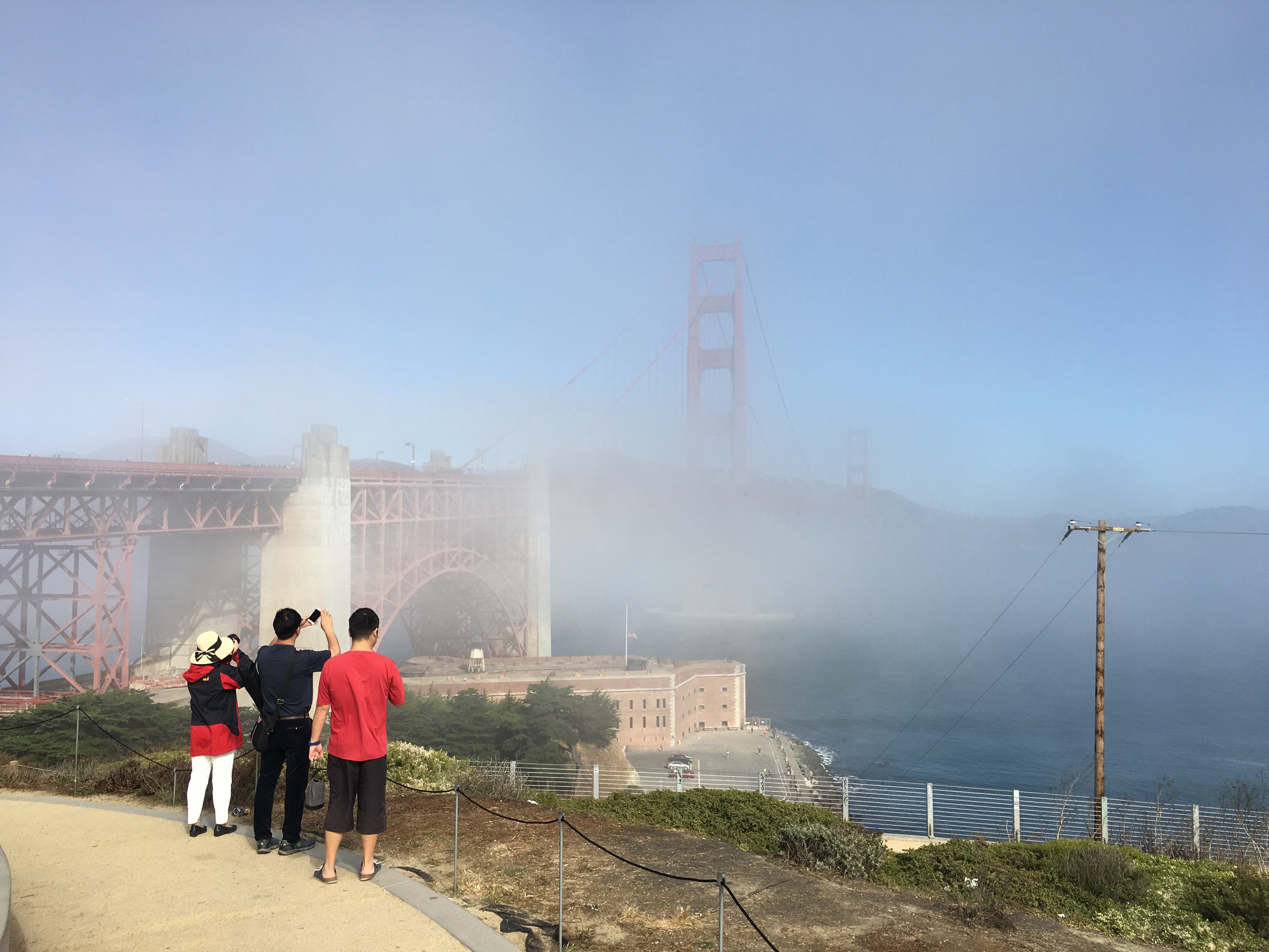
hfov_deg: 61.7
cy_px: 476
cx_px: 634
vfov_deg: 48.2
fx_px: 1063
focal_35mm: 29
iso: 25
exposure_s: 1/1832
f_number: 2.2
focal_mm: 4.15
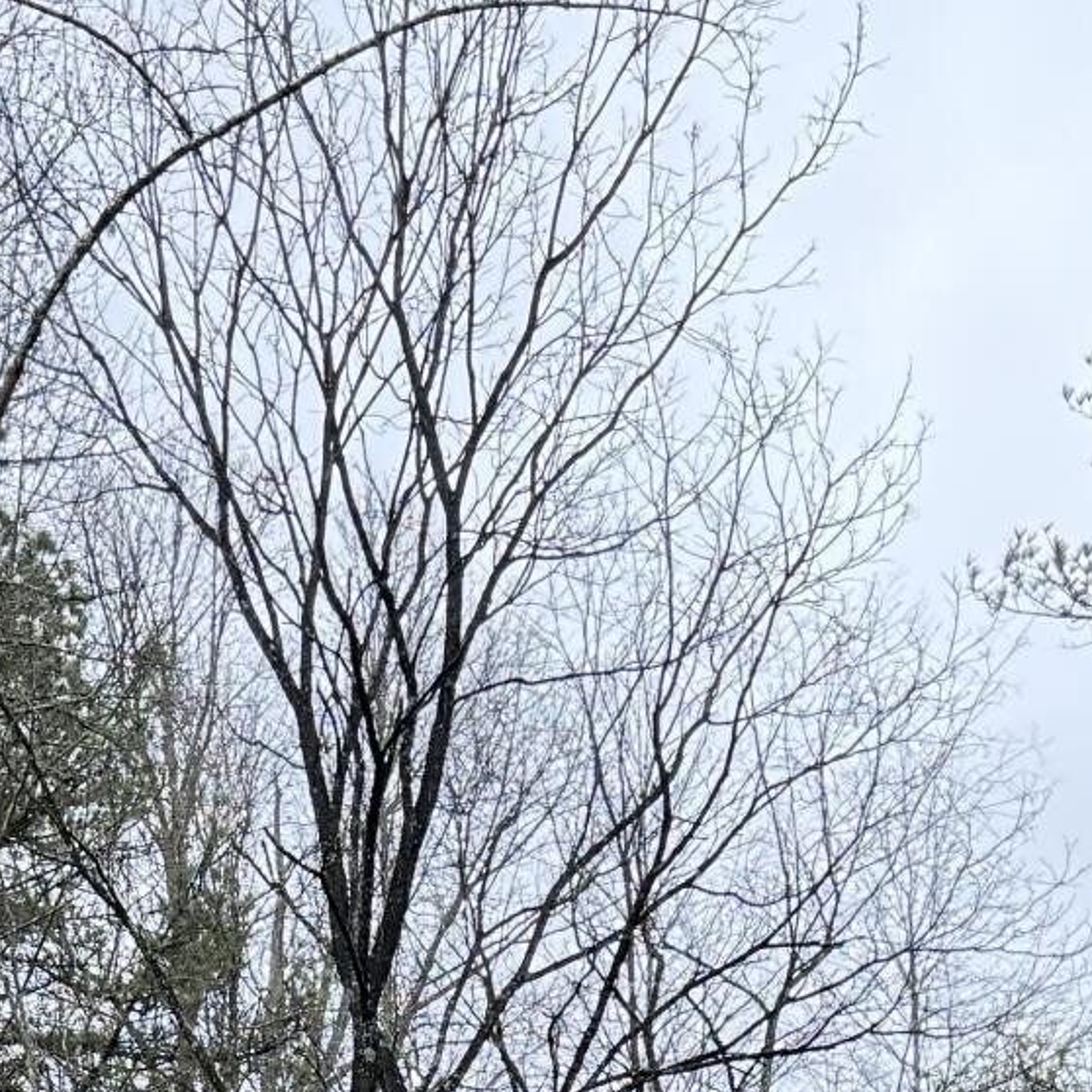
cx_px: 37
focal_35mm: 114
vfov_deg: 13.5
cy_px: 2029
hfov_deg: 15.1
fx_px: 4069
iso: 100
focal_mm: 6.76
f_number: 1.78
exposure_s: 1/440
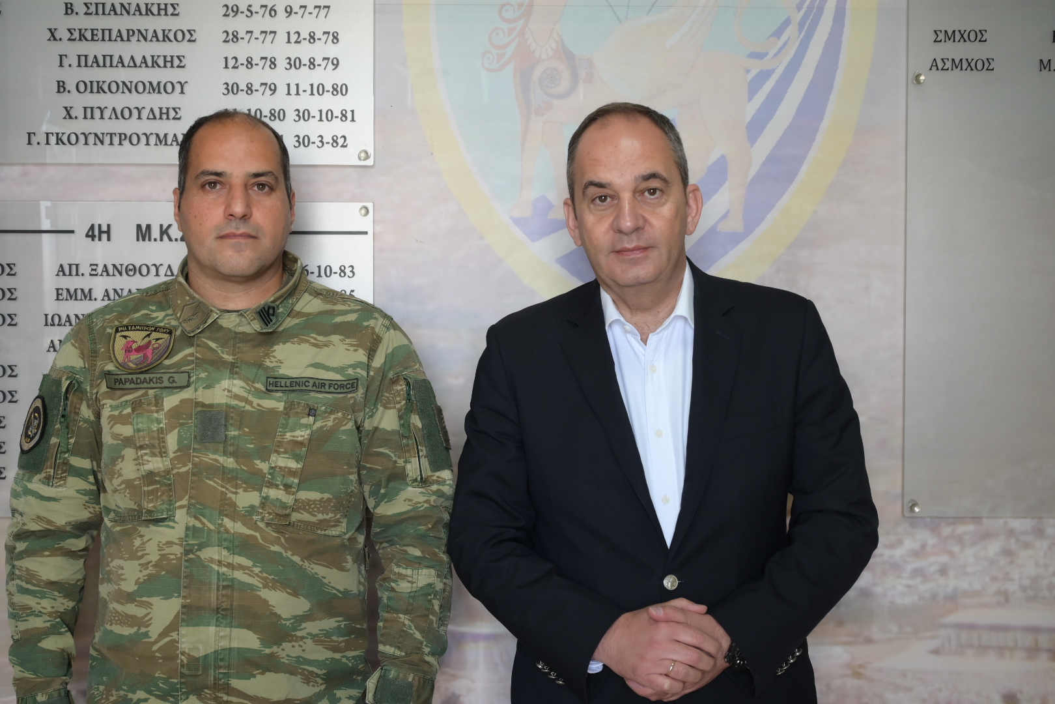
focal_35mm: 47
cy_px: 352
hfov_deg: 41.9
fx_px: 1377
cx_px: 528
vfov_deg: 28.6
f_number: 5.6
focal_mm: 47
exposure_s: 1/160
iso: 1800
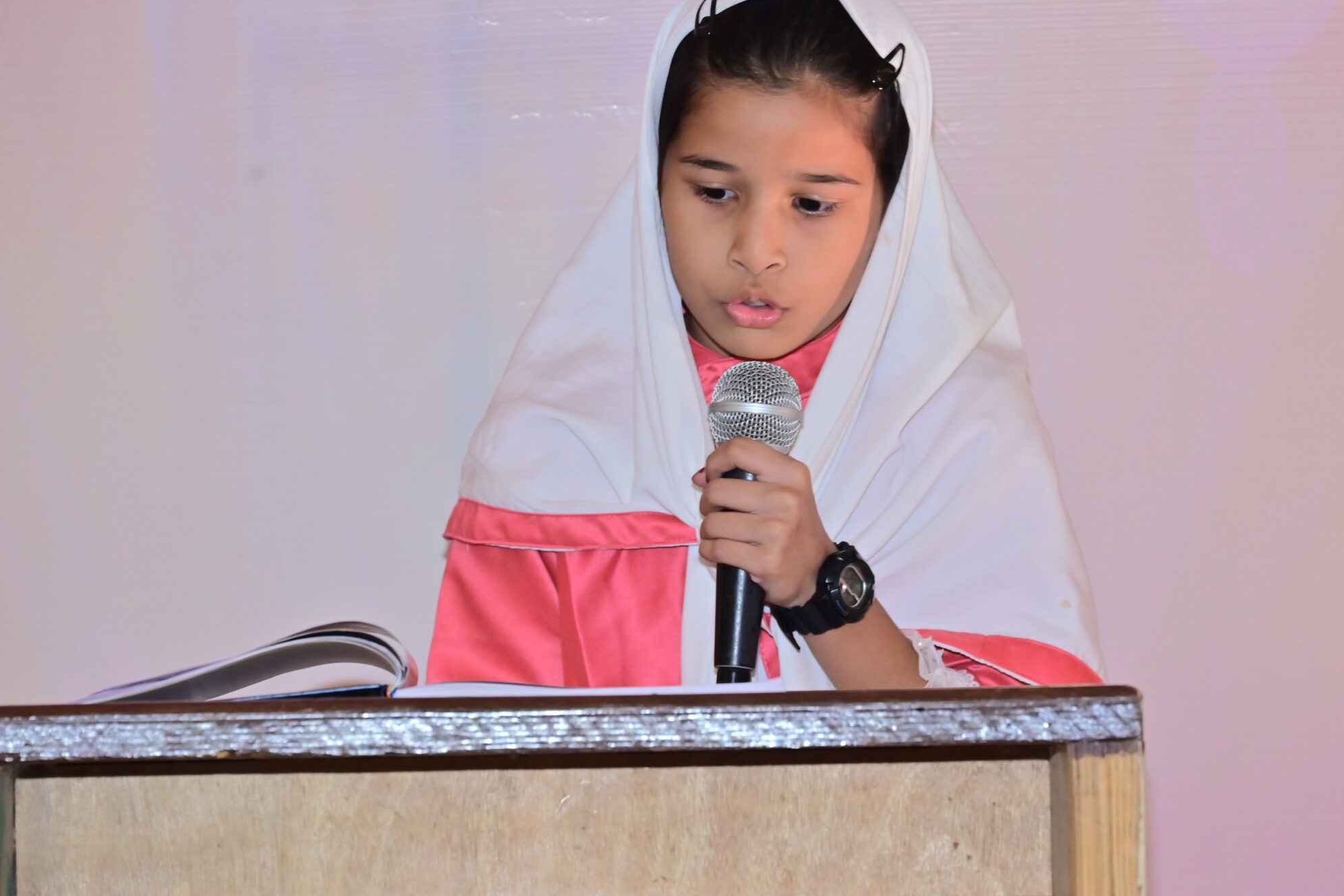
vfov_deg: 5.3
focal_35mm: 259
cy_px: 459
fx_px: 9669
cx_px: 770
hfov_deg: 8.0
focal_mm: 200
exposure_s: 1/125
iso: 1000
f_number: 8
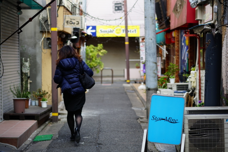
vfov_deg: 16.1
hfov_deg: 23.9
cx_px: 114
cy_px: 76
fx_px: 538
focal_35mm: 85
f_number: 2.8
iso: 400
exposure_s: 1/400
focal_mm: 85
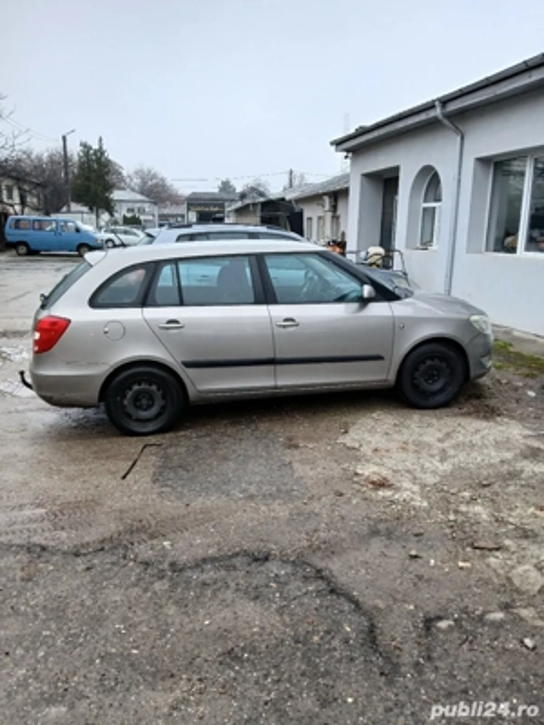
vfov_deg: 67.3
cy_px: 362
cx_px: 272
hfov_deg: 53.1
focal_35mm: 26
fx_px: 545
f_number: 1.8
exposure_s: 1/100
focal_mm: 3.98
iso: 40
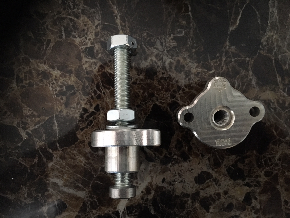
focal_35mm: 29
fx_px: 243
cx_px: 145
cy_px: 109
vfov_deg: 48.2
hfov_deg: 61.7
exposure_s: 1/17
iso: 400
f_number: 2.2
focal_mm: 4.15
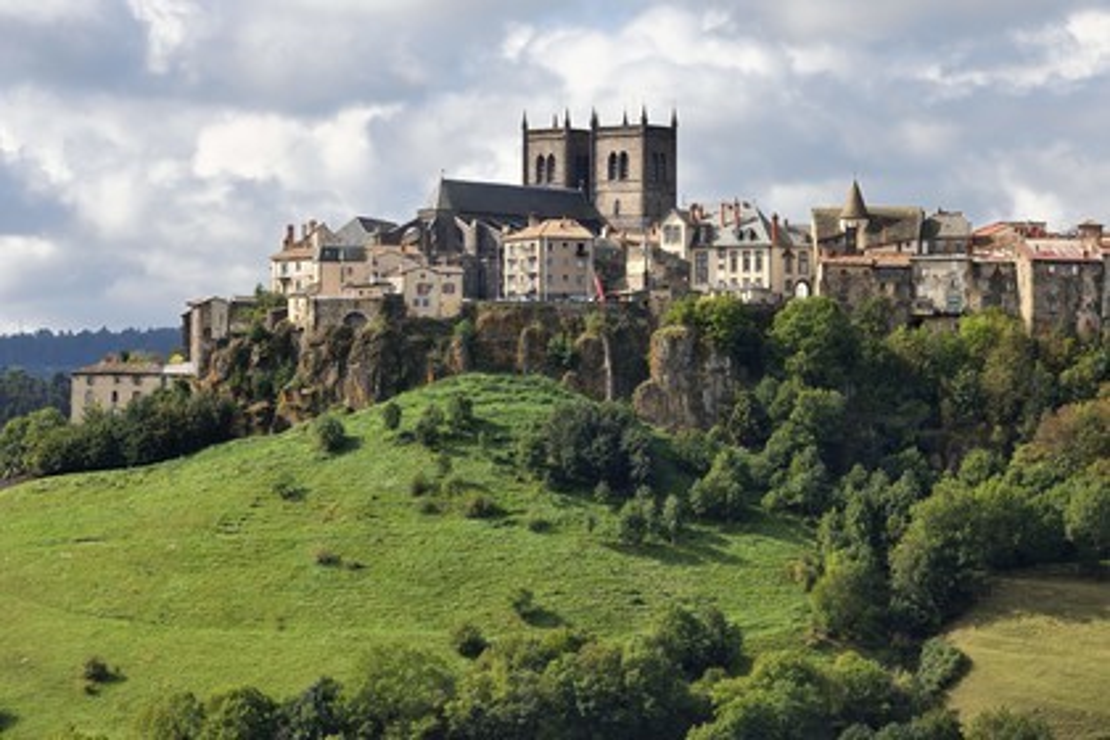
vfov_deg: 7.4
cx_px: 555
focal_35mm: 185
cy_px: 370
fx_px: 5704
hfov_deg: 11.1
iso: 400
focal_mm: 185
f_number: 14
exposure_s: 1/320
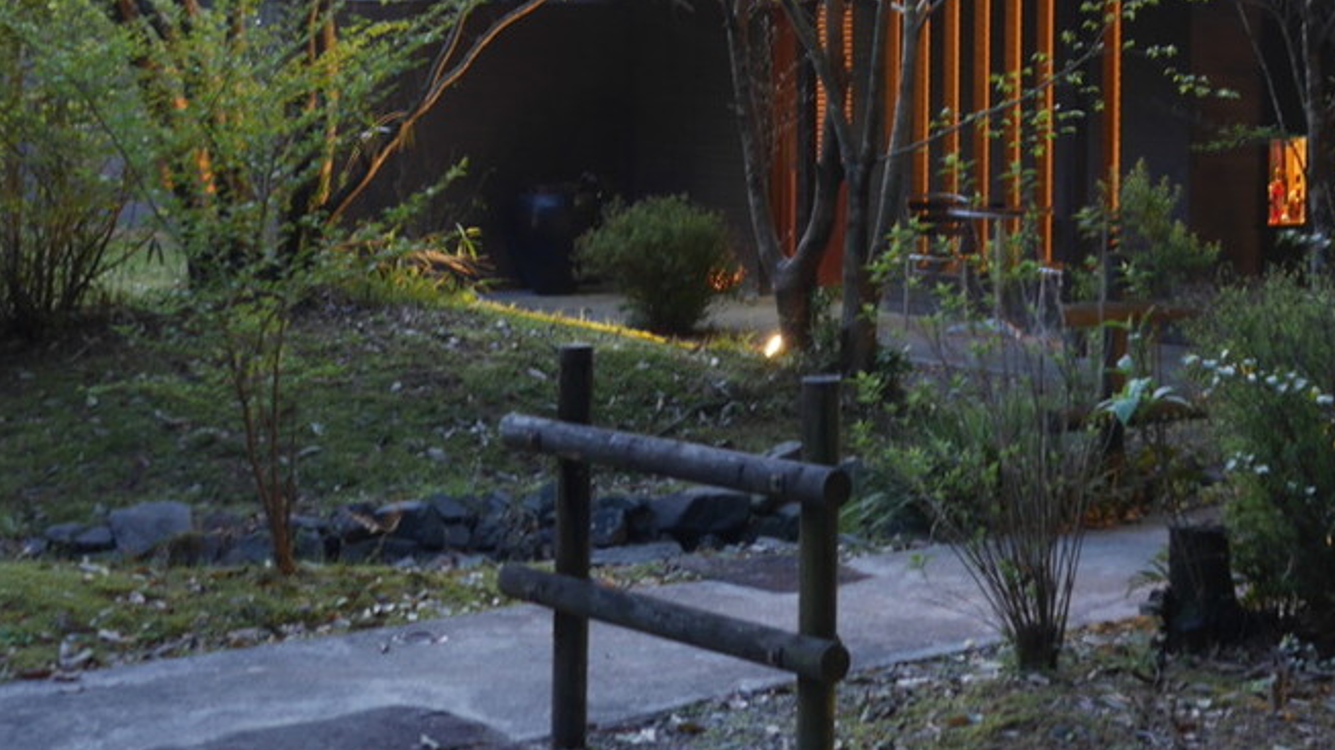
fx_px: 2831
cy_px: 80
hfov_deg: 26.5
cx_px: 759
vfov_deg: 14.9
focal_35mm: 80
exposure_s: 1/2
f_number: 3.2
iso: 200
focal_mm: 20
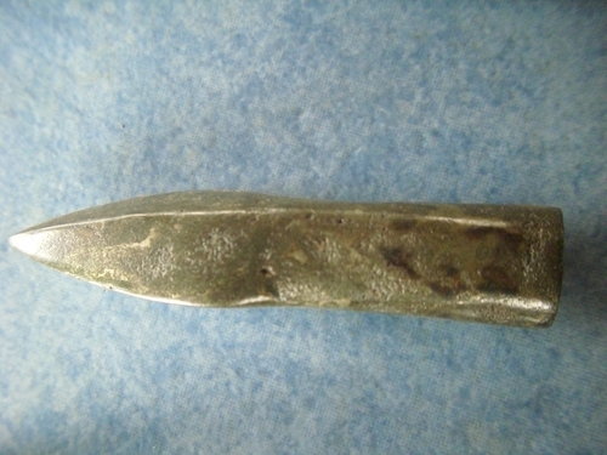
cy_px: 228
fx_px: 544
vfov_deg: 45.4
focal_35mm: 31
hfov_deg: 58.4
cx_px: 304
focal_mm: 6.2
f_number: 2.8
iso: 400
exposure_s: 1/60
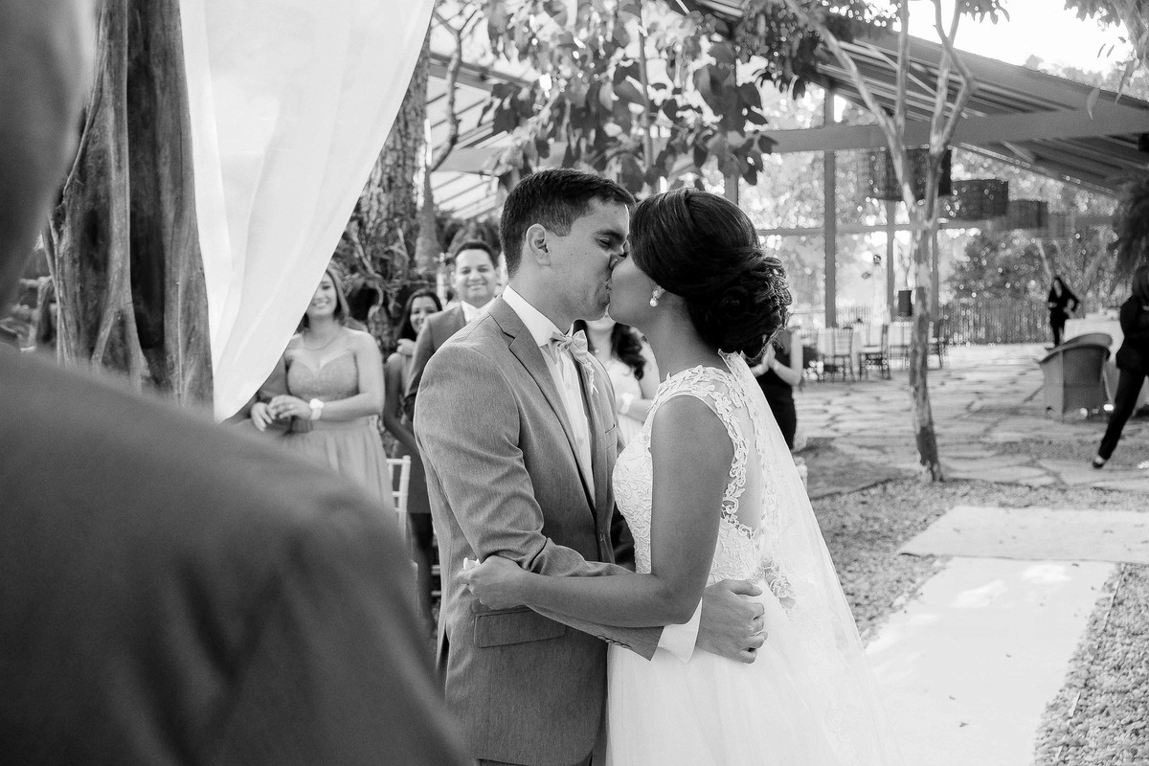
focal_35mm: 43
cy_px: 383
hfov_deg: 45.4
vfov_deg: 31.2
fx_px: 1372
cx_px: 574
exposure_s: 1/125
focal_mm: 28.9
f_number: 4
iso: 1600
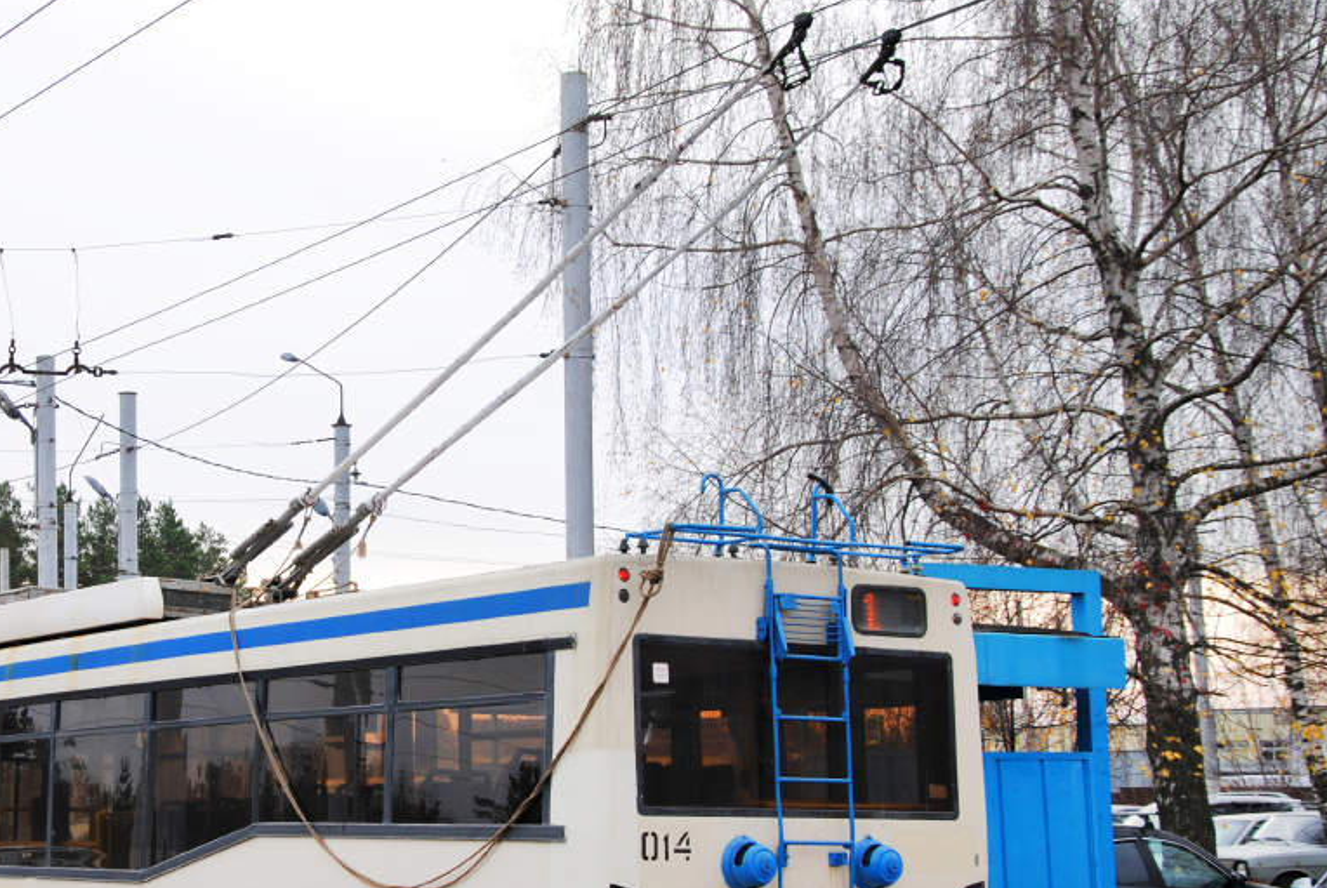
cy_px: 508
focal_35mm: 66
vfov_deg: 20.6
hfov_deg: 30.1
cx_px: 384
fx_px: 2435
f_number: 6.3
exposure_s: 1/160
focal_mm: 28
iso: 100
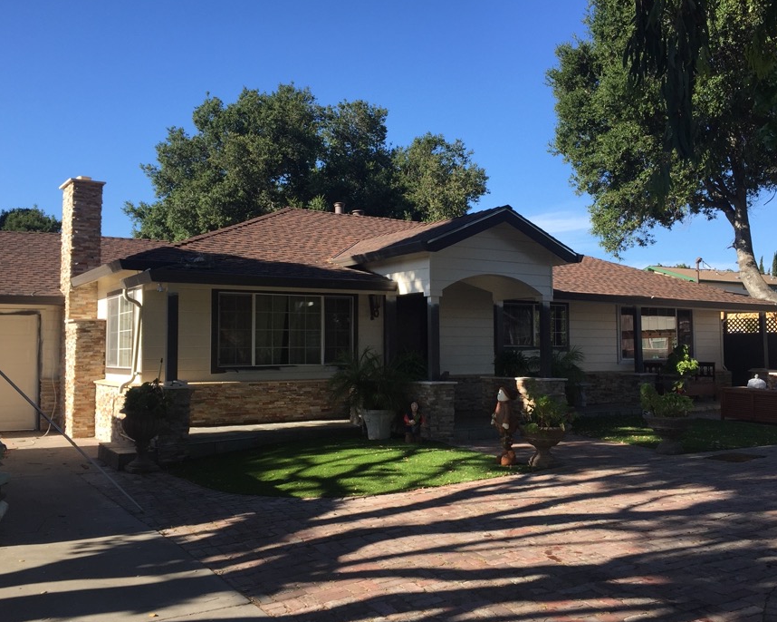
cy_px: 298
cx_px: 406
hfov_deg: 54.2
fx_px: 759
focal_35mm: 33
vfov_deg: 44.5
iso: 32
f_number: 2.2
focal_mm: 4.15
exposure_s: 1/964
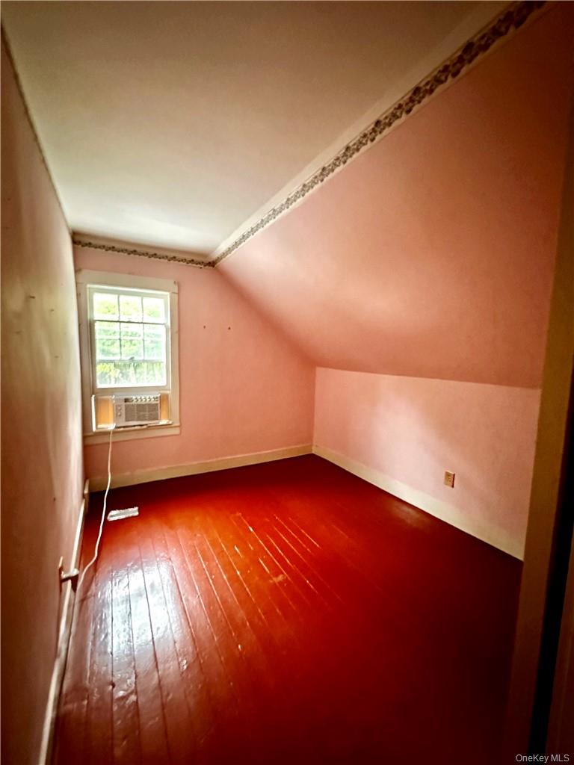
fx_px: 310
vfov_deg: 102.1
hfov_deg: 85.7
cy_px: 382
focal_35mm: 14
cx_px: 287
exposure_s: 1/30
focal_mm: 2.22
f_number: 2.2
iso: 1000
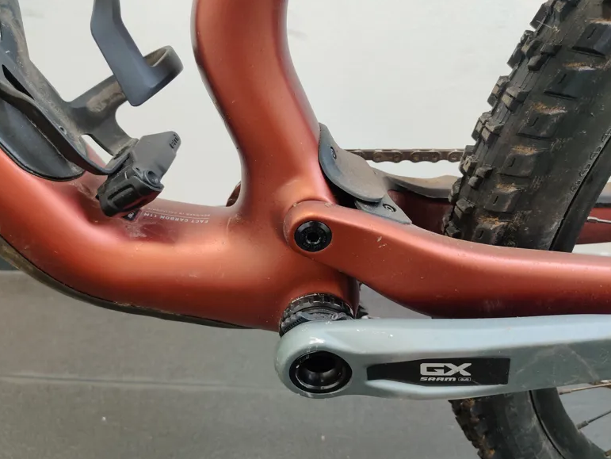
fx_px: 494
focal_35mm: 28
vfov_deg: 49.8
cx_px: 299
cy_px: 236
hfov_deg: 63.4
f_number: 1.65
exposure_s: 1/50
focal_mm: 4.75
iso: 800
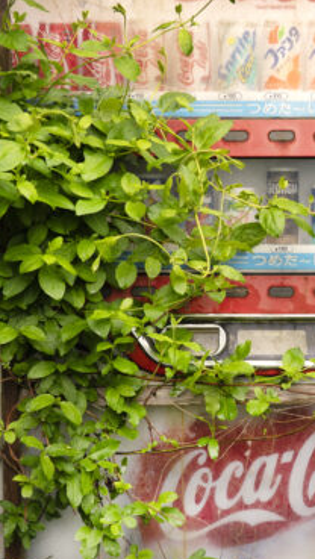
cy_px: 329
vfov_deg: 22.0
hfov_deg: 12.4
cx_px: 273
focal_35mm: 97
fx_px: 1438
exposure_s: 1/125
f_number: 6.3
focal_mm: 38
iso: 500
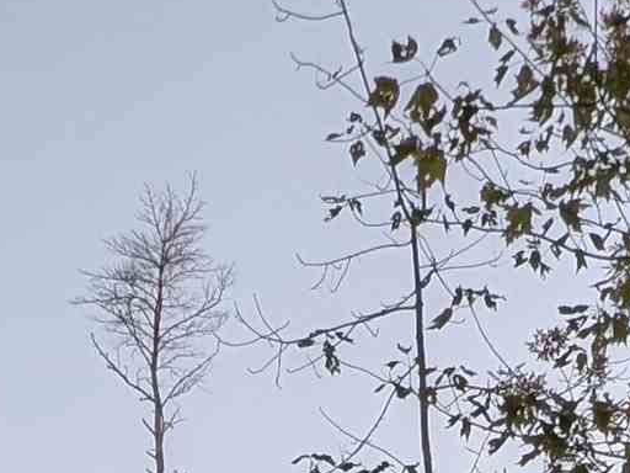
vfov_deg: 12.4
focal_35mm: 78
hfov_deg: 25.0
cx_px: 301
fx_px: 1420
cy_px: 1284
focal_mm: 1.54
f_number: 2.2
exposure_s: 1/129
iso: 30
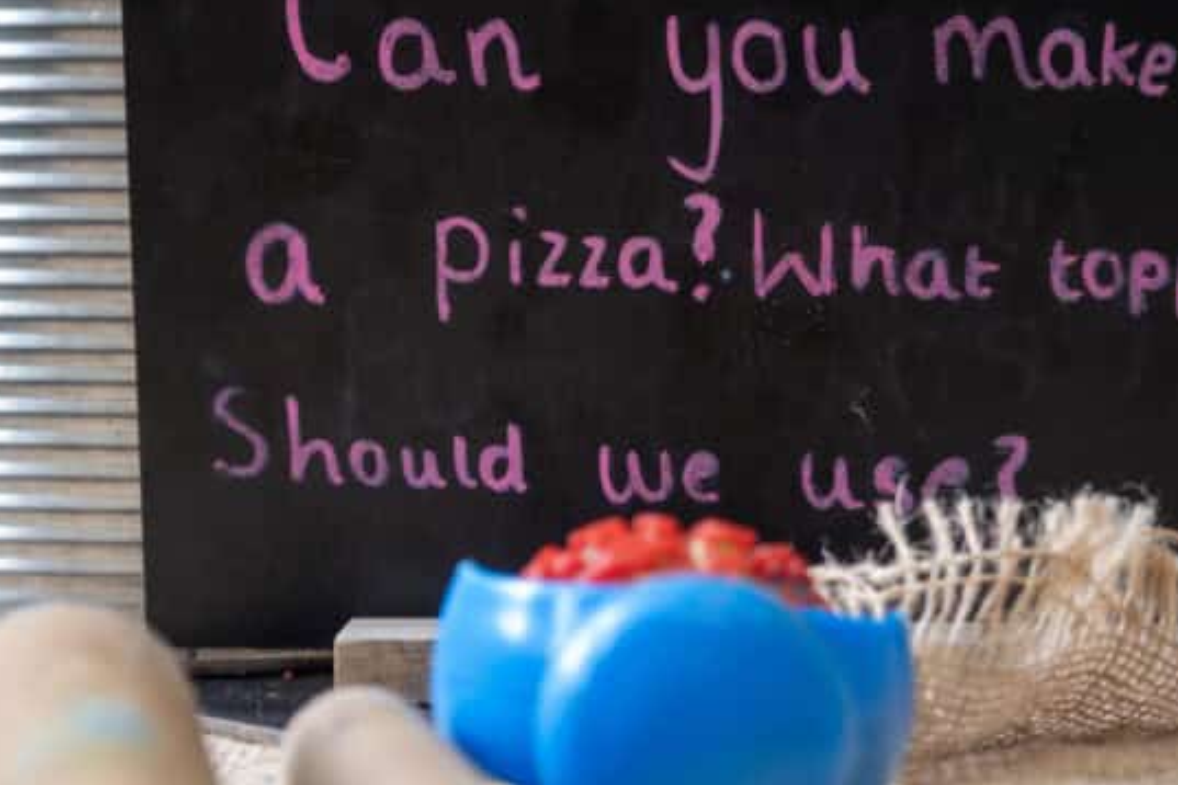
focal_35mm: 145
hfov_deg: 14.1
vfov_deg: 9.5
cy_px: 483
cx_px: 298
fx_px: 4744
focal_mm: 50.5
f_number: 4
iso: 1600
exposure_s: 1/60
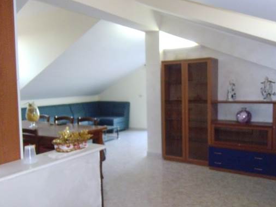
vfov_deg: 42.9
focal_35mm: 33
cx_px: 153
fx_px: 263
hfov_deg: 55.2
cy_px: 104
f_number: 2.8
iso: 400
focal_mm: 4.7
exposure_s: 1/60
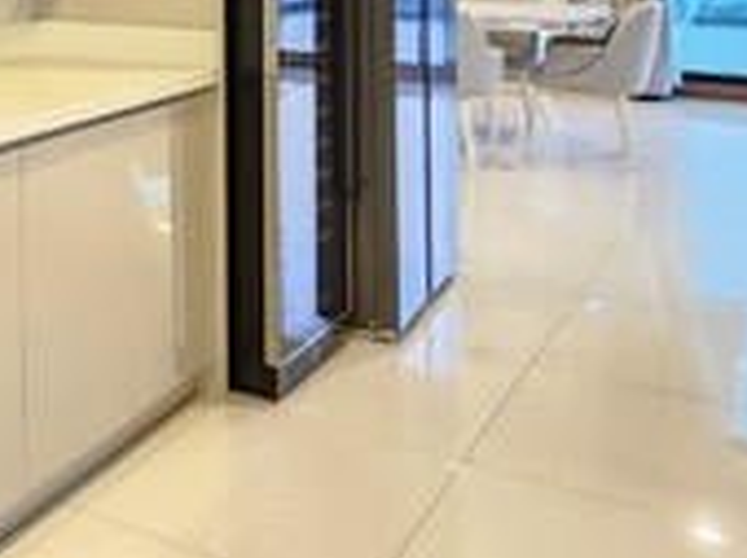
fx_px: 1056
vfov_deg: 26.9
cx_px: -193
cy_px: -75
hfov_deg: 31.3
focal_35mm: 49
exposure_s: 1/25
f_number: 2.2
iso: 640
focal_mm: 2.2
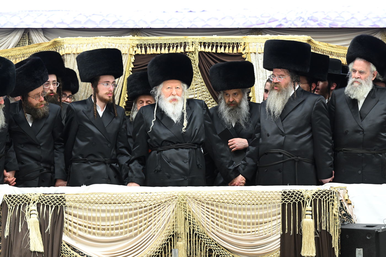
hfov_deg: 15.2
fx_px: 1447
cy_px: 128
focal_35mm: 135
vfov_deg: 10.2
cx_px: 193
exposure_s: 1/200
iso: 4000
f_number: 6.3
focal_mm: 135
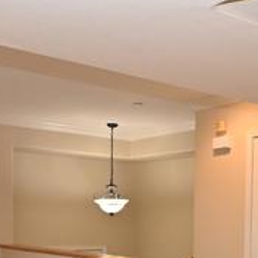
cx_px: 201
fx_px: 548
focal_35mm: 65
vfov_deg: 25.3
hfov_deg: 26.1
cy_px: 251
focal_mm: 14
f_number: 5.6
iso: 900
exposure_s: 1/60
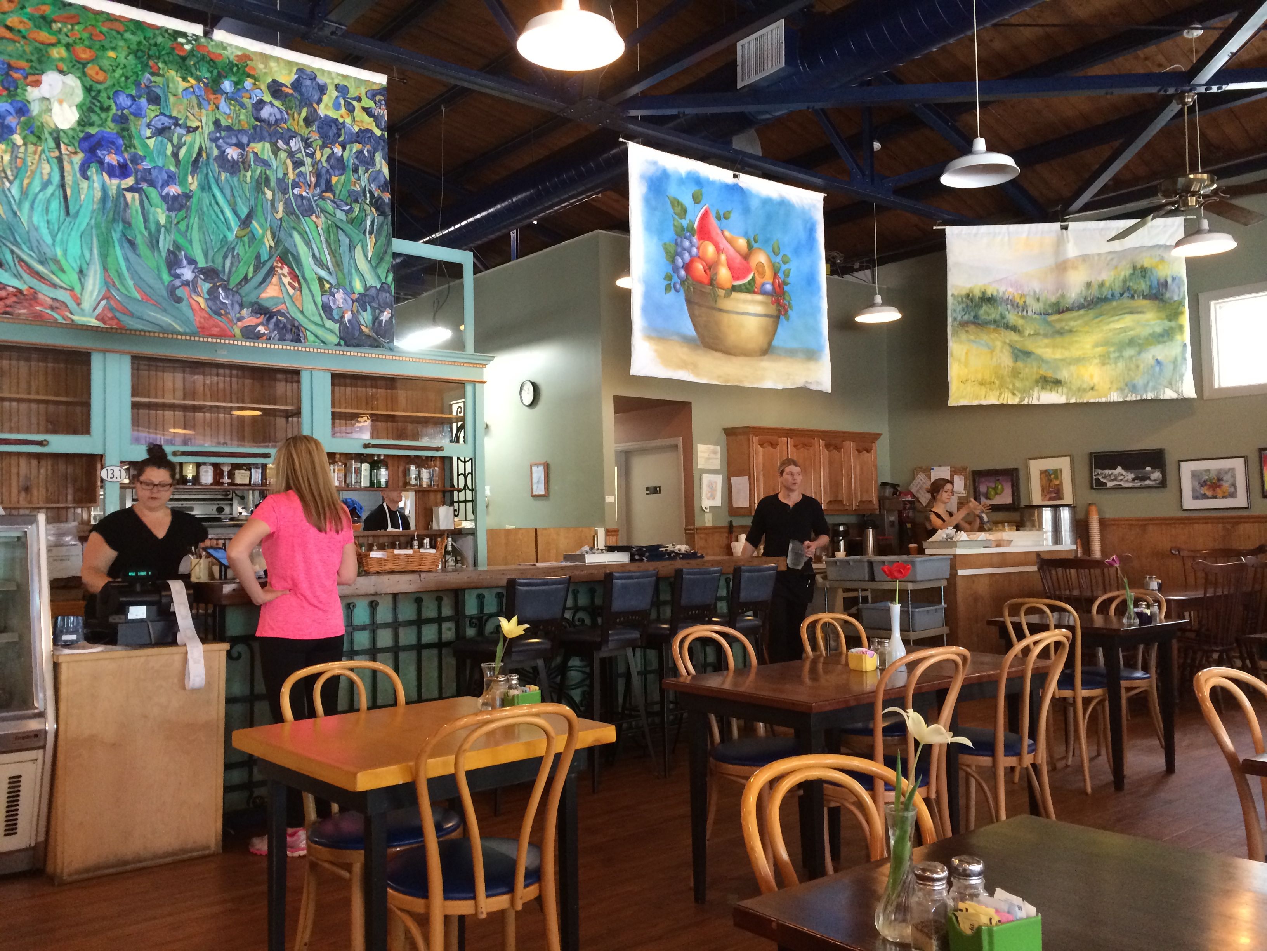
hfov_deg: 60.0
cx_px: 634
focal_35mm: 30
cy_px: 476
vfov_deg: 46.8
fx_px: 1098
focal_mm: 4.12
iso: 250
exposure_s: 1/30
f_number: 2.2
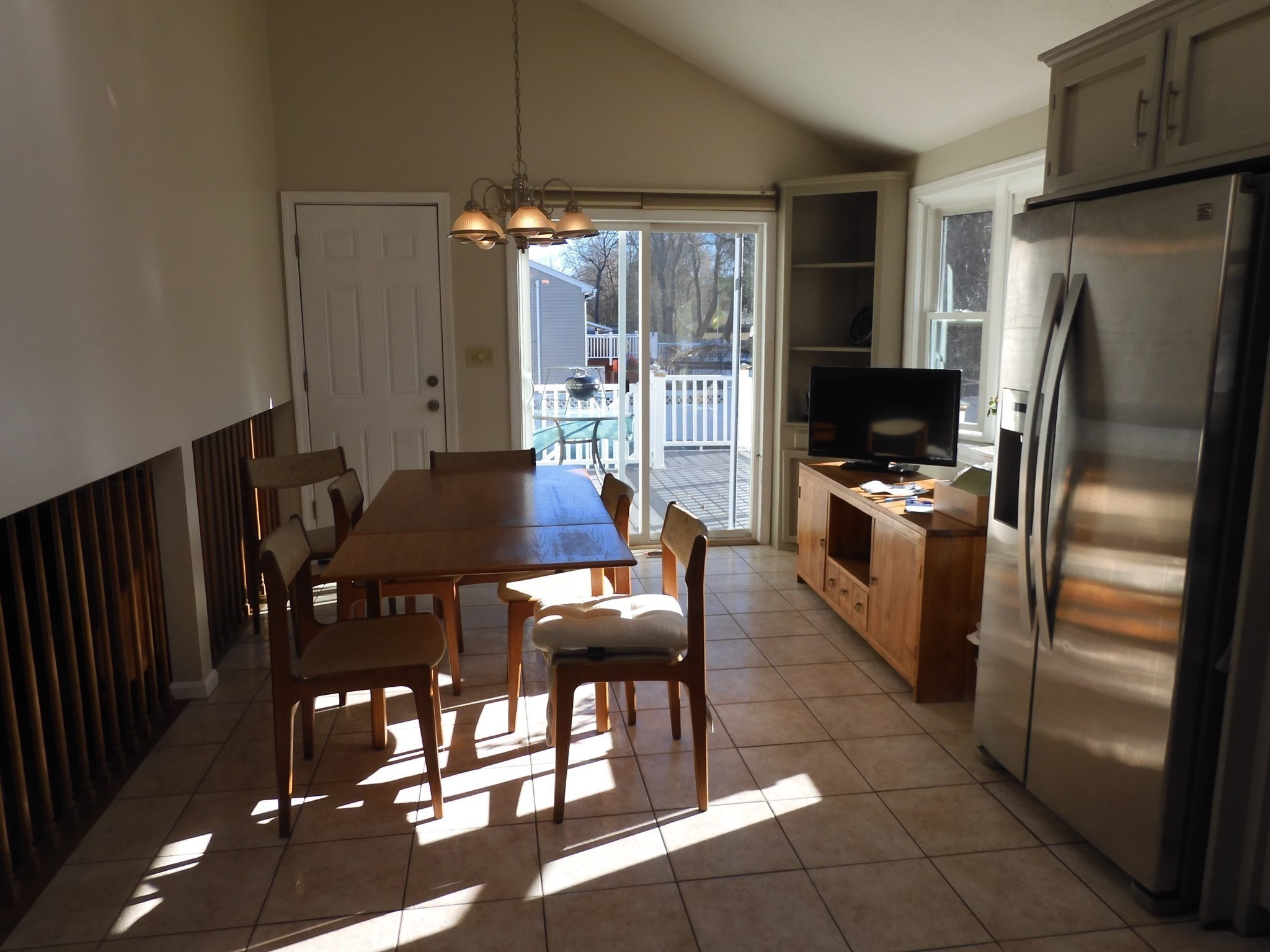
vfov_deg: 56.8
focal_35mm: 24
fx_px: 881
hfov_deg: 71.6
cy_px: 476
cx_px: 635
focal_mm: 4.3
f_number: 3.4
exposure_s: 1/200
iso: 100
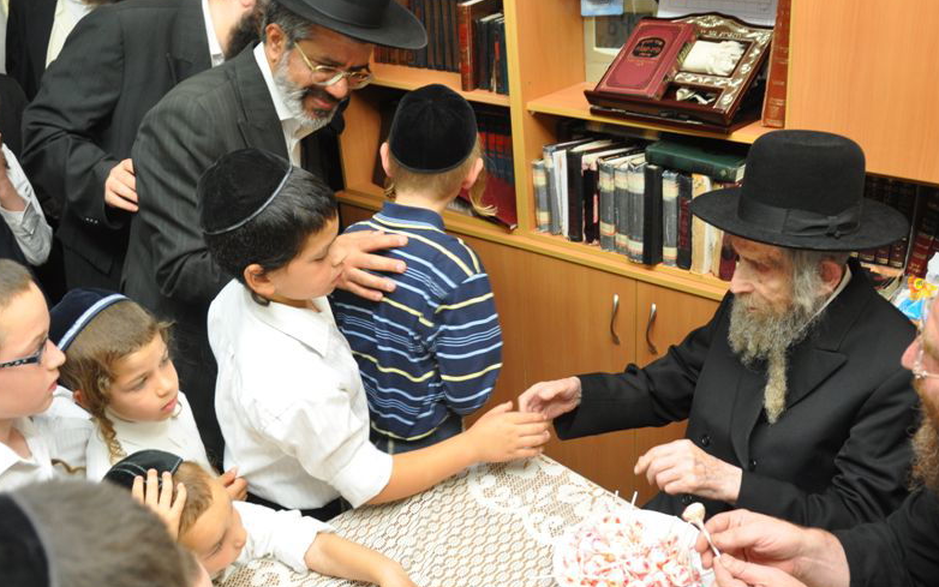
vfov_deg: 35.3
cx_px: 447
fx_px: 921
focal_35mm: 36
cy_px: 298
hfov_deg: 54.0
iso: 640
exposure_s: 1/60
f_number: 4
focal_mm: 18
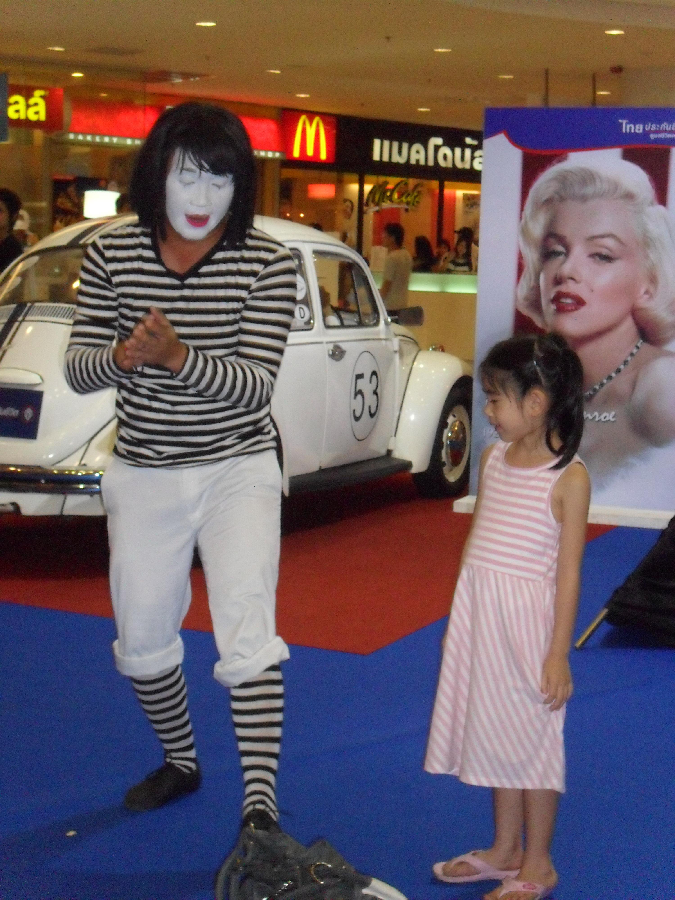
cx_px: 338
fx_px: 1716
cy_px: 450
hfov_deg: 22.3
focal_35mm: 66
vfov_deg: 29.4
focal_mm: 11.7
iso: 320
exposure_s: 1/60
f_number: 4.6
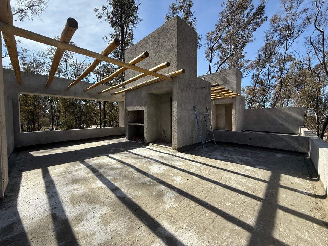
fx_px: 133
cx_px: 164
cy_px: 123
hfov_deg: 102.1
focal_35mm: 14
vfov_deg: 85.7
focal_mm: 2.22
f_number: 2.2
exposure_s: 1/1087
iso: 50
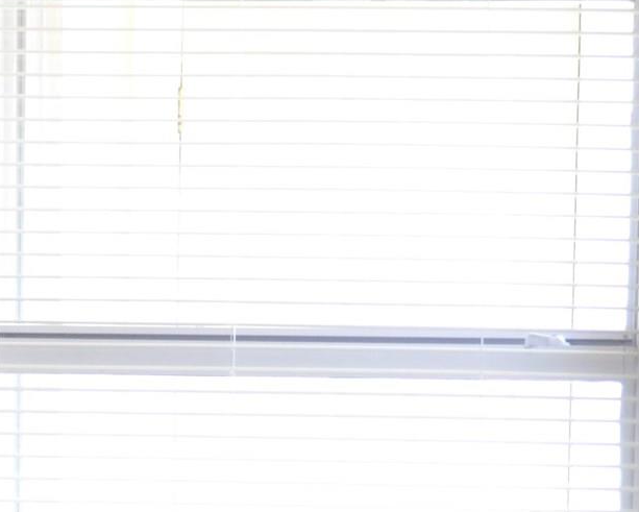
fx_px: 3463
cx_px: 146
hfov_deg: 10.5
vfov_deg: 8.4
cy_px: 485
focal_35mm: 183
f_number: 4.2
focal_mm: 26
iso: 800
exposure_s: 1/60
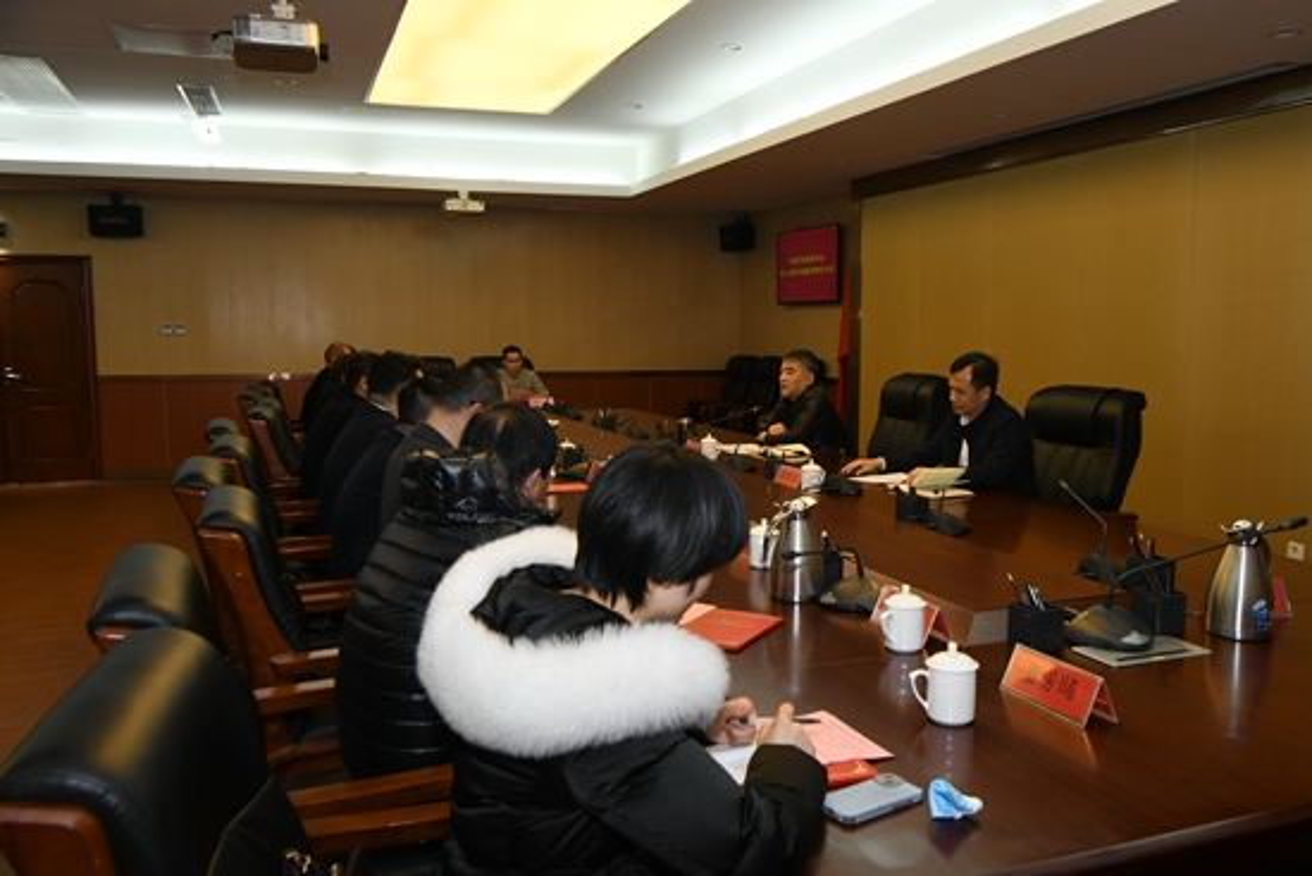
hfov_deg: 61.9
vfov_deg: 43.6
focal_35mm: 30
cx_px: 656
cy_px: 438
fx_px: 1094
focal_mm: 30
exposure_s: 1/60
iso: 2000
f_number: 18
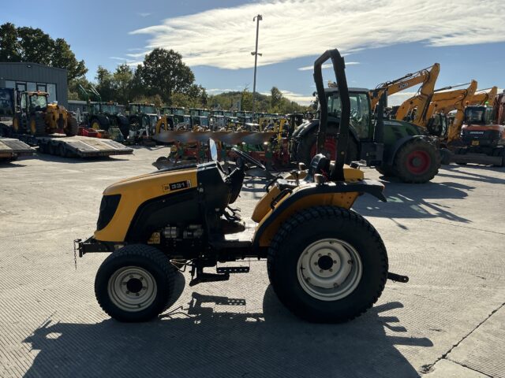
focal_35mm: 28
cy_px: 189
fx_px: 408
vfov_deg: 49.7
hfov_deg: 63.4
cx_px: 252
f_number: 1.8
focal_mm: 3
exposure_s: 1/2141
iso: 25
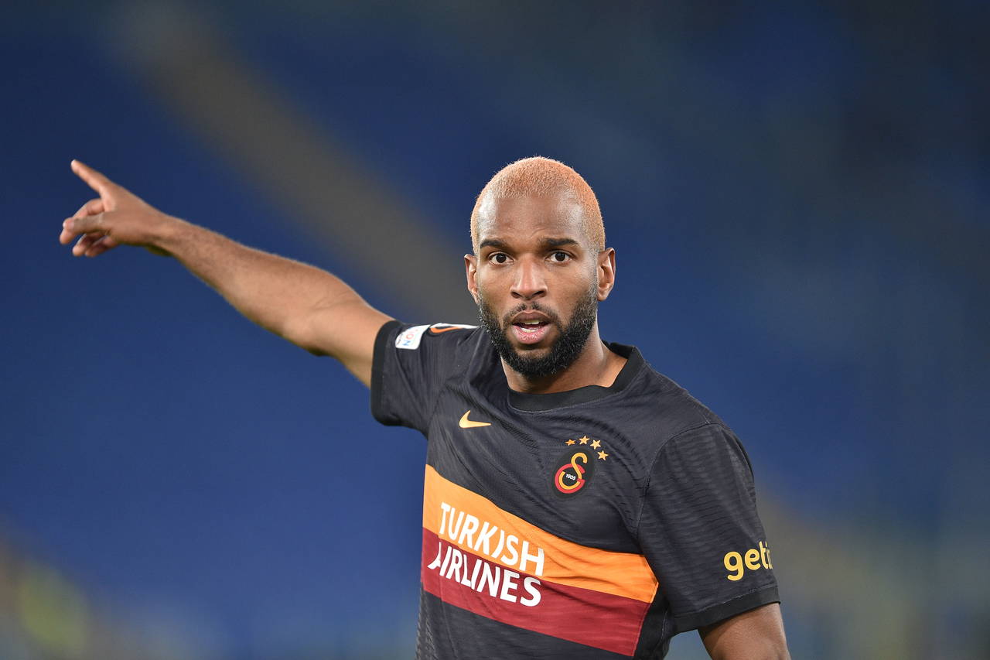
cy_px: 330
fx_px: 10998
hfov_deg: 5.2
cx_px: 495
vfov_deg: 3.4
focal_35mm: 400
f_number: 3.2
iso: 1600
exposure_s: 1/1000
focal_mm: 400
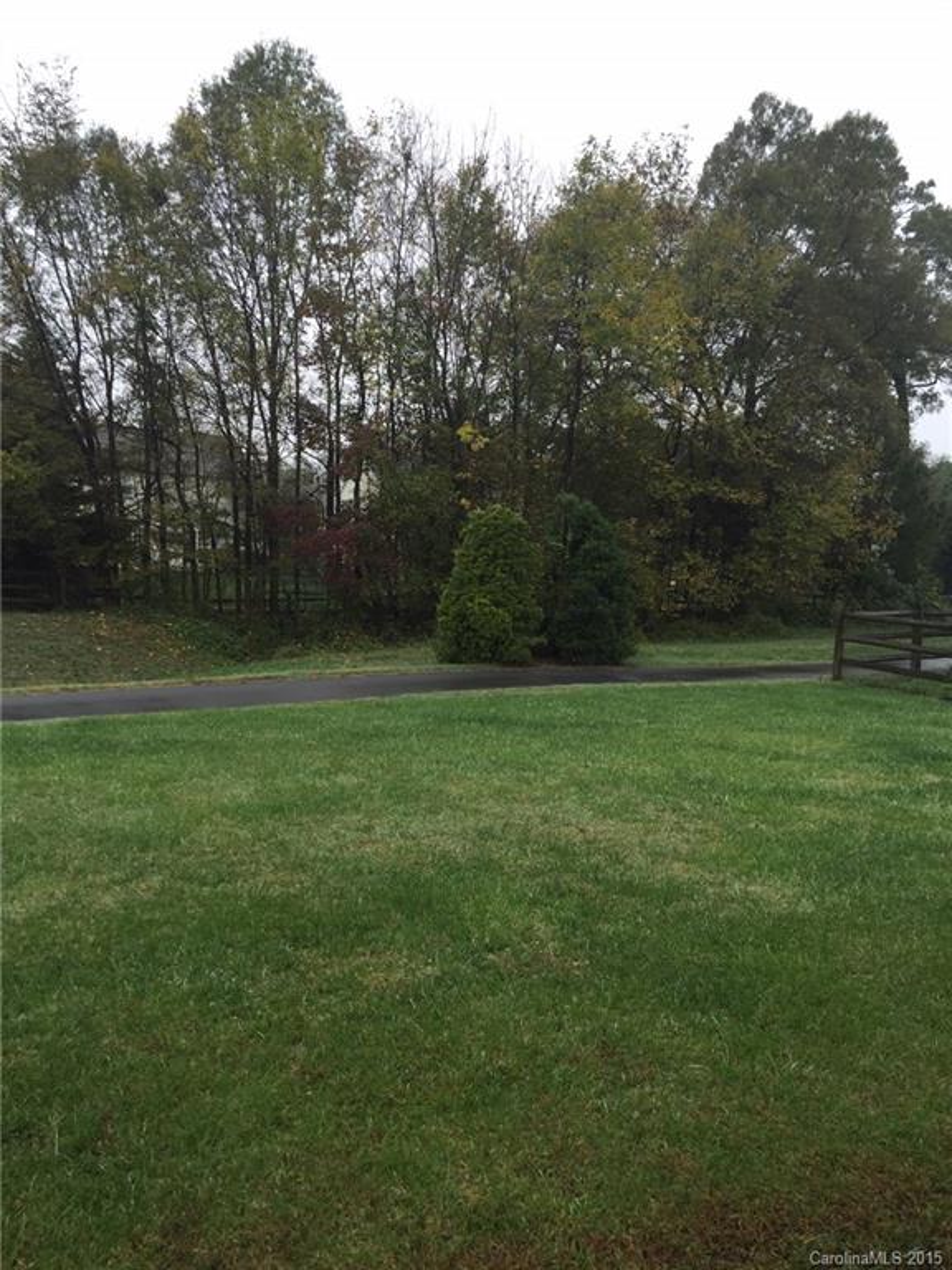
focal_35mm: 29
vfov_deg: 61.7
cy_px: 635
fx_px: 1063
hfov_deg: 48.2
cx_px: 476
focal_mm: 4.15
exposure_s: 1/176
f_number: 2.2
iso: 32
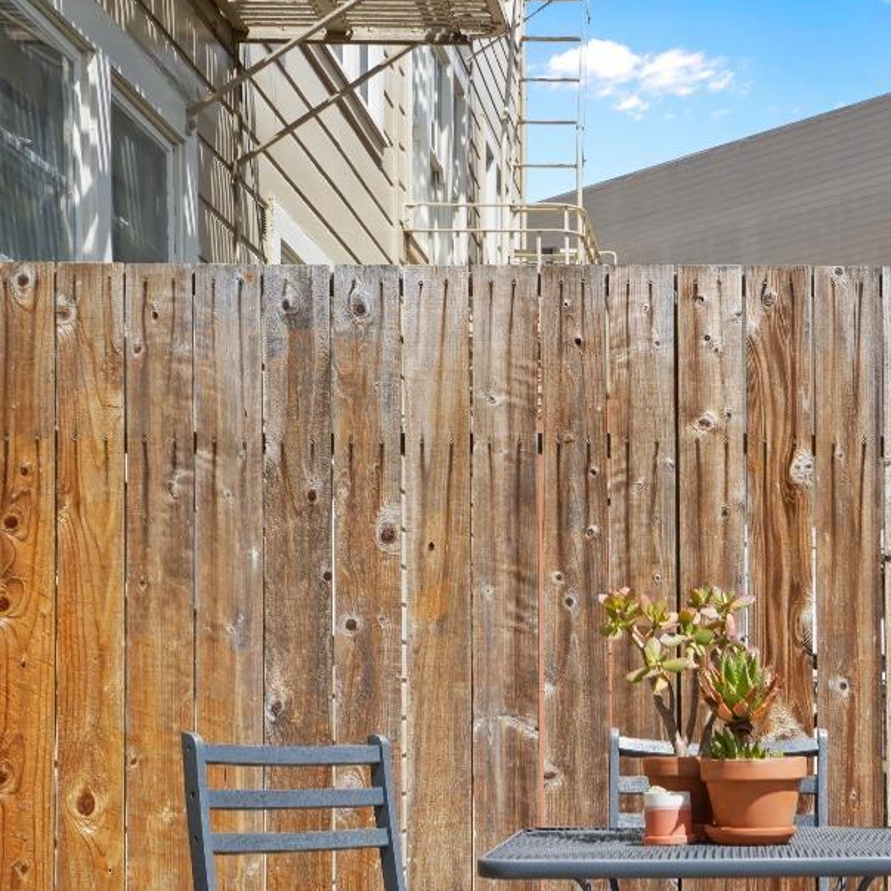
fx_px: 2155
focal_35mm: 74
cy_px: 697
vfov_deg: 23.1
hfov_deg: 23.0
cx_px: 730
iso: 500
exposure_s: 1/320
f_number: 8
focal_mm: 35
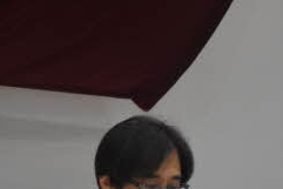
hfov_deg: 5.3
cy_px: 239
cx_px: 129
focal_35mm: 390
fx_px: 3068
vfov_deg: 3.5
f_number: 4.5
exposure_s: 1/250
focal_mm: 98
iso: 2800
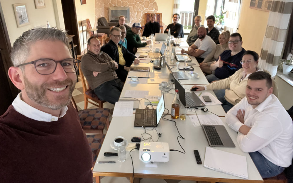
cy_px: 80
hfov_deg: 72.6
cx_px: 149
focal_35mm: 25
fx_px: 200
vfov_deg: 49.1
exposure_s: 1/20
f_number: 2.2
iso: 640
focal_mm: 2.7
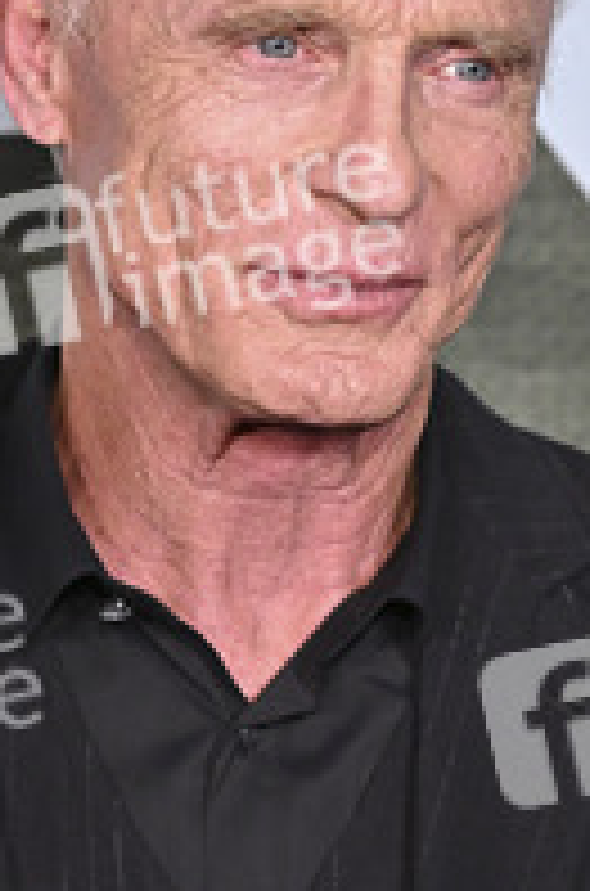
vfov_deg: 8.5
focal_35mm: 243
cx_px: 302
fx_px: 6005
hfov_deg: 5.6
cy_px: 477
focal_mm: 120
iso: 3200
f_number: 4.5
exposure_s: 1/250
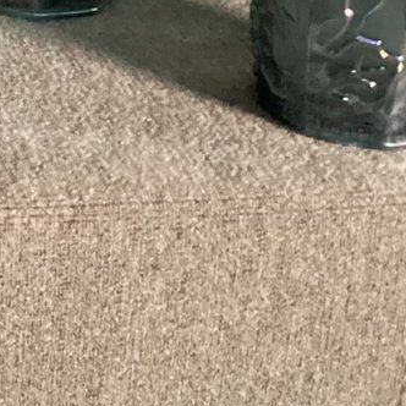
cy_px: -149
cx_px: -332
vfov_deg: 13.4
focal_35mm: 125
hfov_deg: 12.7
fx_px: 1659
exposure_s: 1/30
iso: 640
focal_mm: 3.3
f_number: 2.4
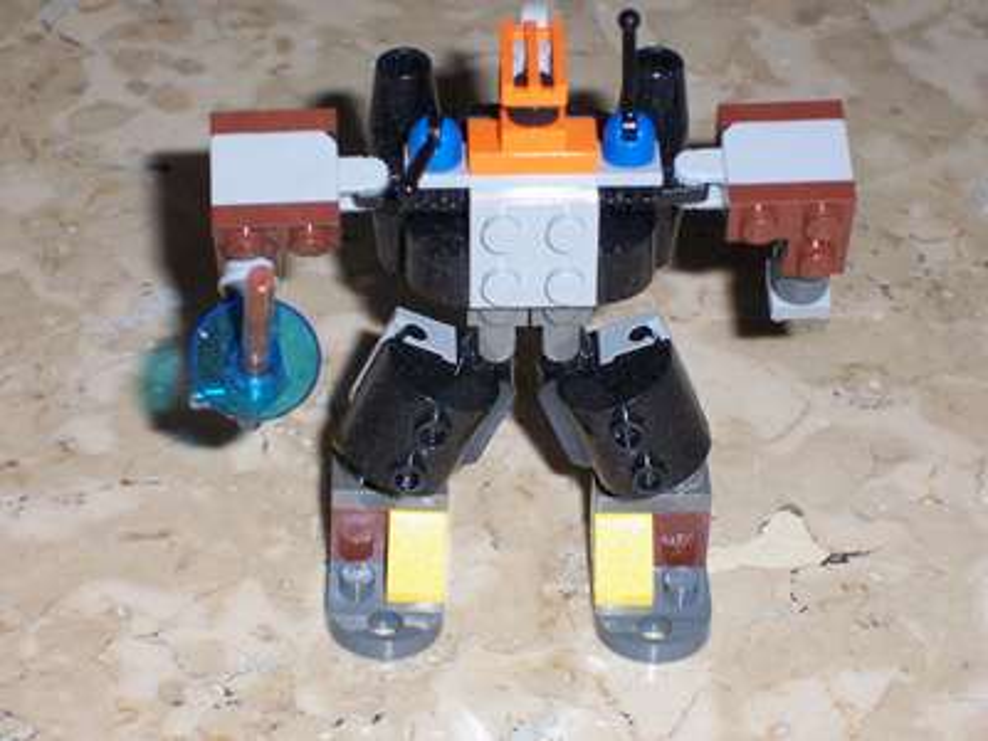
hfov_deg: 18.2
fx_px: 3083
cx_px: 494
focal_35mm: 108
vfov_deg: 13.7
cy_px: 370
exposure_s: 1/125
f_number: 4.8
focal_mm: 18.6
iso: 125
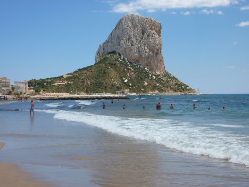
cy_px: 94
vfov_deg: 24.8
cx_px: 124
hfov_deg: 32.7
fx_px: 424
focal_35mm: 59
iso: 80
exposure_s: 1/500
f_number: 5.6
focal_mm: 9.7
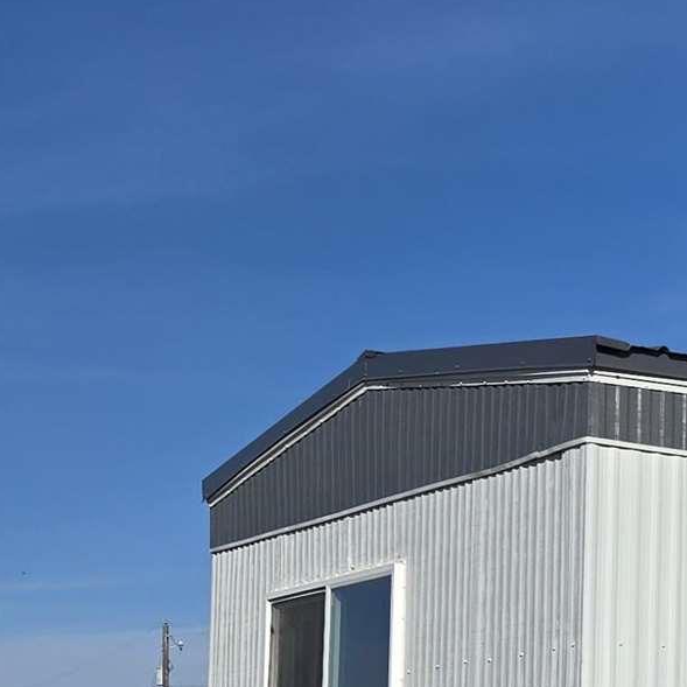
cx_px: 1414
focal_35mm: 106
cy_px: 646
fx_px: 2380
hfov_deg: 13.7
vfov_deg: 16.2
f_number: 1.8
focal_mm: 5.4
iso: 25
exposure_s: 1/3798
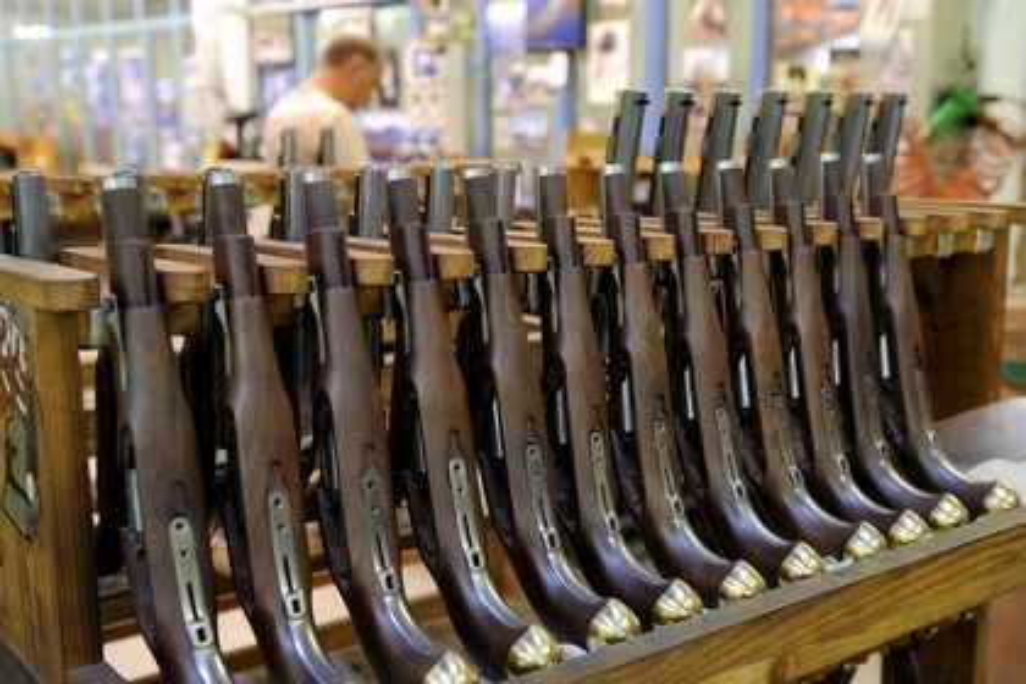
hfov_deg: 46.4
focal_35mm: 42
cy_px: 342
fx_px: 1197
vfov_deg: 31.9
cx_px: 513
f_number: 4
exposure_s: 1/50
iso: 800
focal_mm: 42
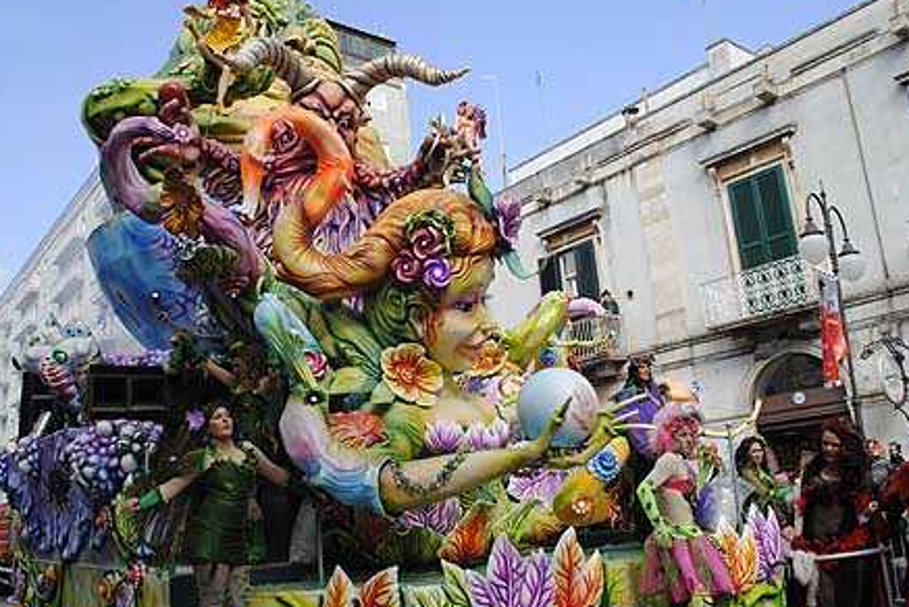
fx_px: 758
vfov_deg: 43.7
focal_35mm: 30
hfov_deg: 61.9
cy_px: 308
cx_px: 445
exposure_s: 1/160
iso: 100
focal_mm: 18
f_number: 6.3
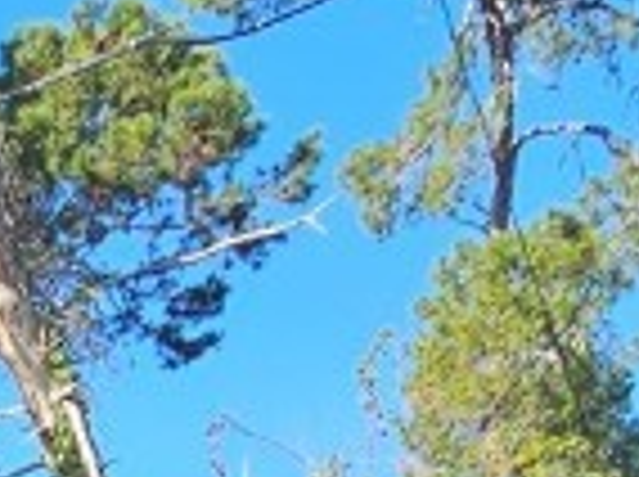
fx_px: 1732
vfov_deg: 11.3
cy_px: 1336
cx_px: -675
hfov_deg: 15.9
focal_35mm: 94
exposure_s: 1/784
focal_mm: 2.2
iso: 64
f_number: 2.2
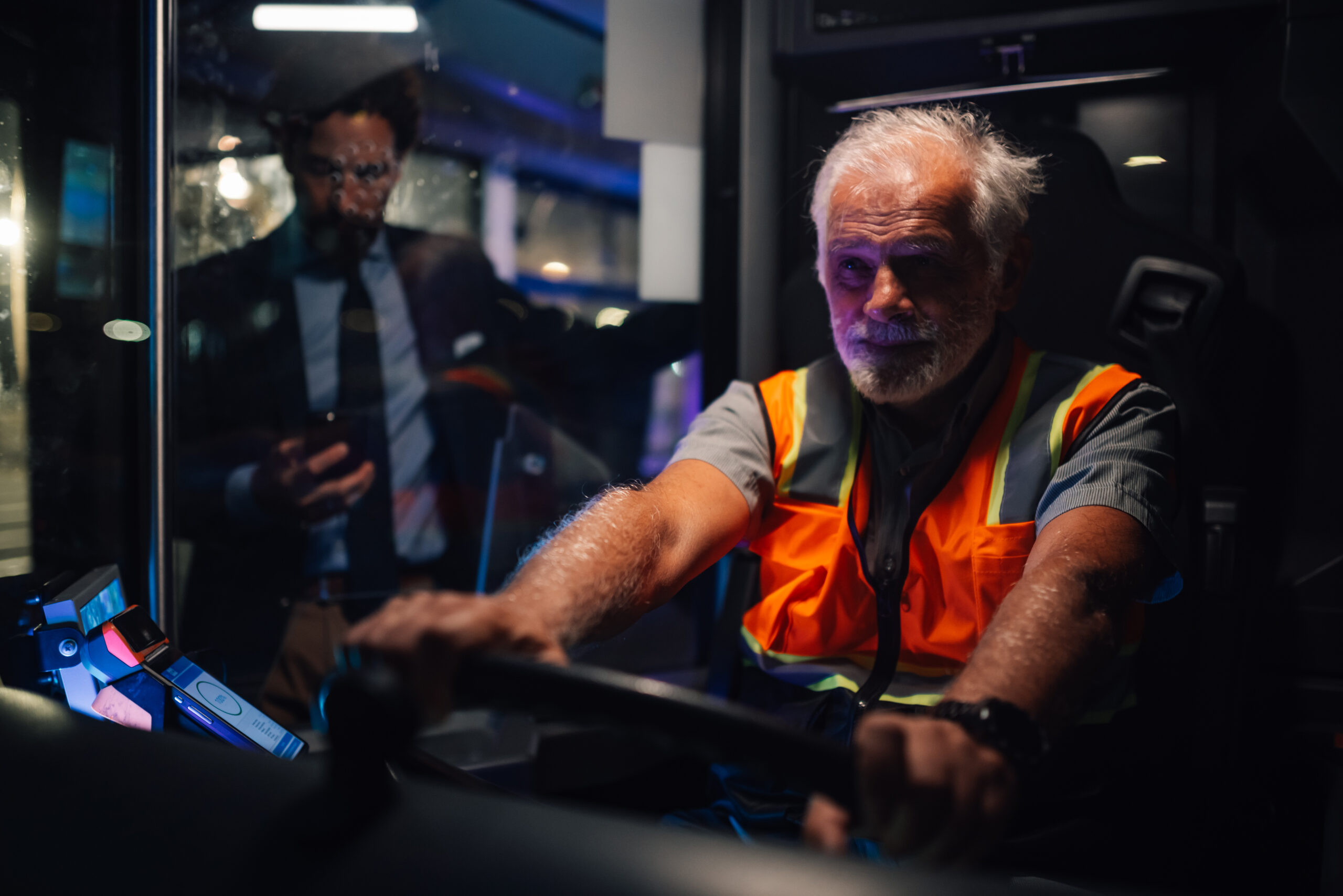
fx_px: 1306
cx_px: 672
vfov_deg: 37.9
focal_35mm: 35
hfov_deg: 54.4
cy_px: 448
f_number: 1.4
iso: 800
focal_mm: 35
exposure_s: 1/60
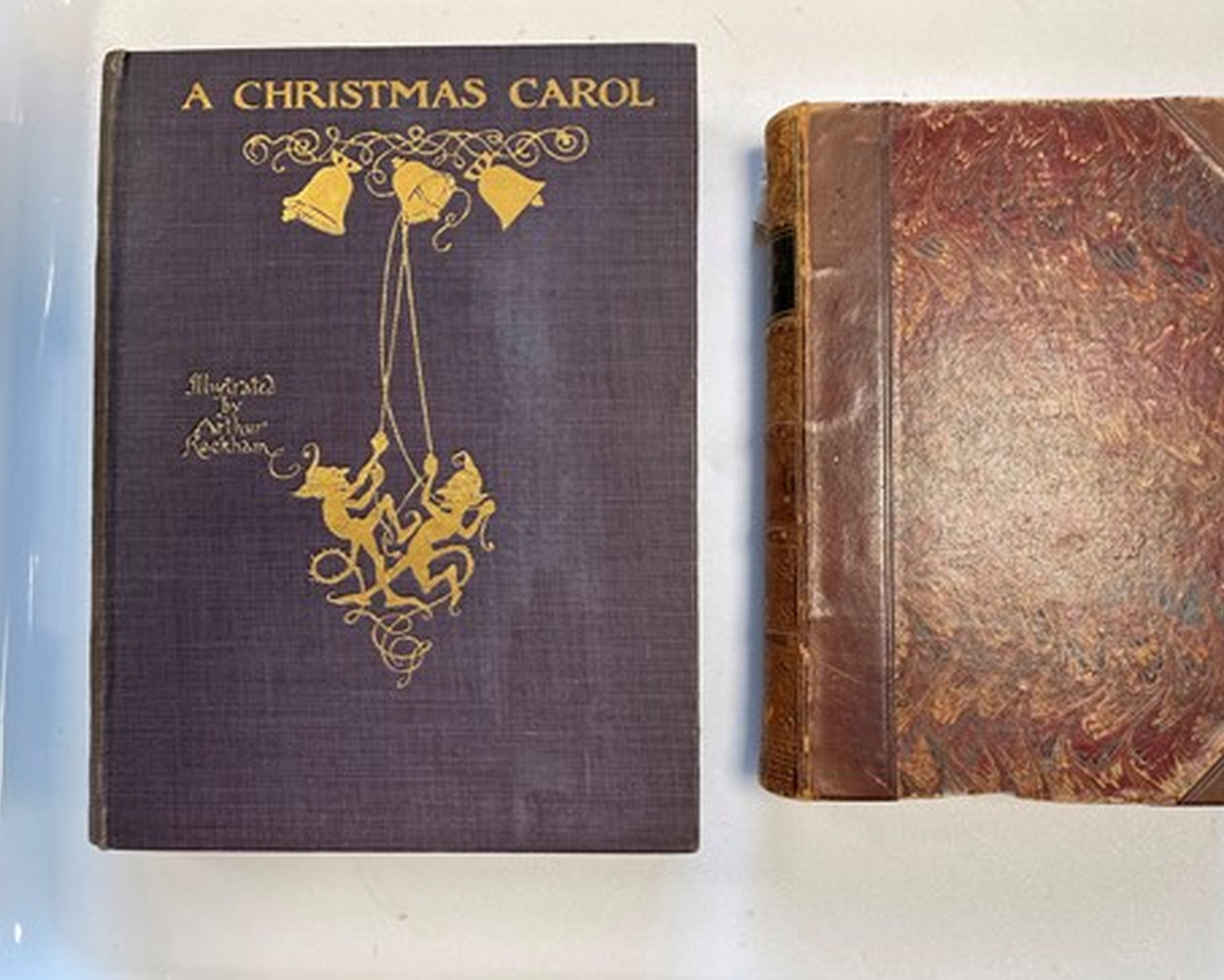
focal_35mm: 28
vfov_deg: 51.6
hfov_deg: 62.0
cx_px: 673
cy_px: 495
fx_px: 1015
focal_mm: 4.2
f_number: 1.6
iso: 64
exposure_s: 1/100
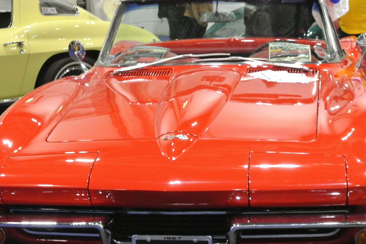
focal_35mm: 122
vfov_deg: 11.2
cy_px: 143
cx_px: 159
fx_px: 1240
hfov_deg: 16.8
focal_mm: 30
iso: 1800
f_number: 5.6
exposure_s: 1/15
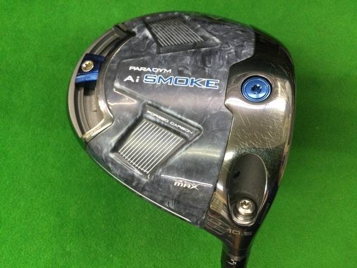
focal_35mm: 31
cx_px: 178
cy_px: 134
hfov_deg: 58.4
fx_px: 320
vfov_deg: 45.4
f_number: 2.4
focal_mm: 3.3
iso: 100
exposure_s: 1/30
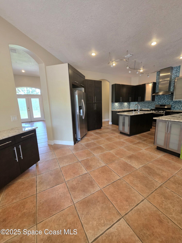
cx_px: 91
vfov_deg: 106.2
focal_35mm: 13
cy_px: 122
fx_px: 91
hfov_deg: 89.9
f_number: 1.9
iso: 250
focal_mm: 2.2
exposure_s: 1/120
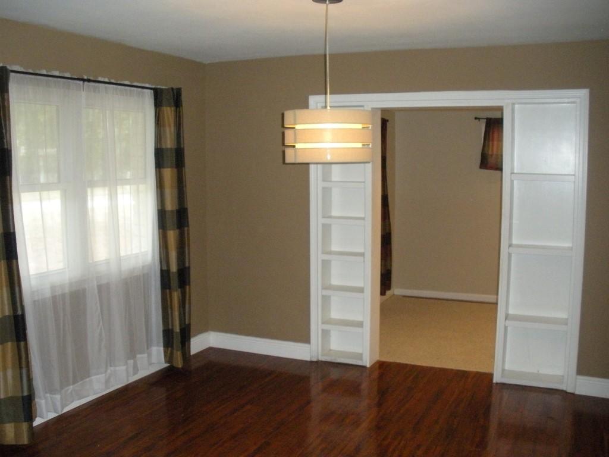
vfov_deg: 39.7
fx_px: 633
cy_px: 228
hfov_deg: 51.4
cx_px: 304
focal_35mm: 36
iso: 575
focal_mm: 6.3
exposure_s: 1/60
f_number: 3.5
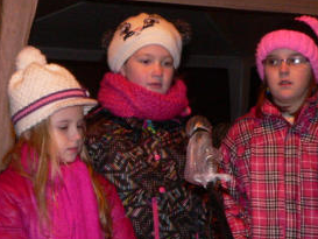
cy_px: 157
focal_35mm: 66
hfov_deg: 29.2
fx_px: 607
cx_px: 107
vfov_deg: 22.2
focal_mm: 6
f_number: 8
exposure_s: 1/60
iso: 400
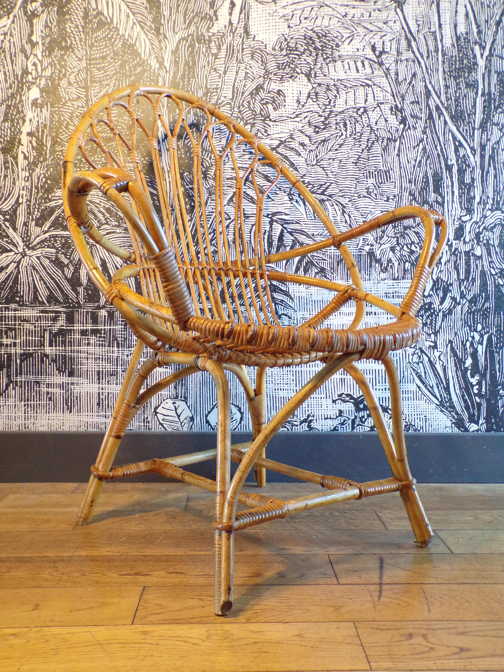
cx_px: 252
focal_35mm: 32
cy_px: 336
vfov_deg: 56.8
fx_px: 621
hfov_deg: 44.2
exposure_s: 1/17
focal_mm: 5.8
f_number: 3.2
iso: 400
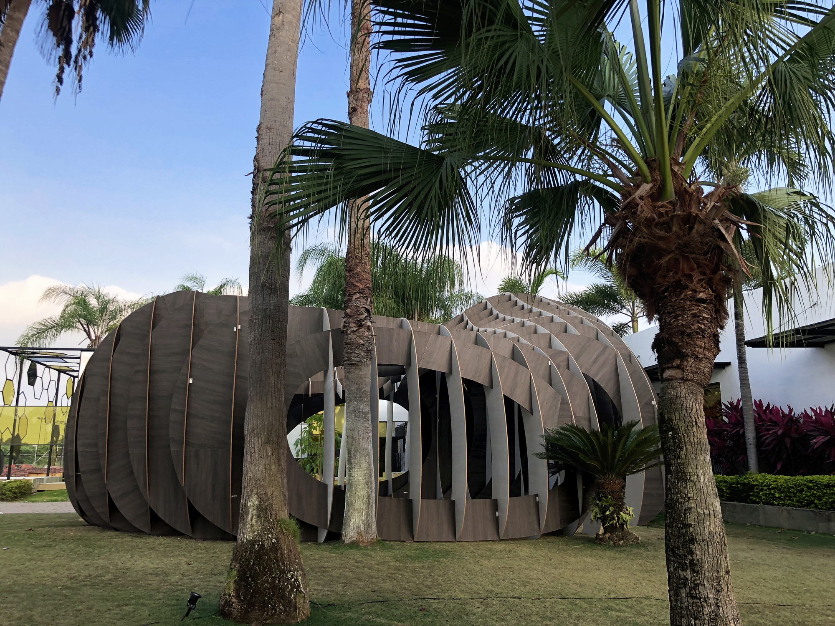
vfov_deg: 49.7
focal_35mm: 28
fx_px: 675
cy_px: 313
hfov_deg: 63.4
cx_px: 418
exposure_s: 1/500
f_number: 1.8
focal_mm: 4
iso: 20
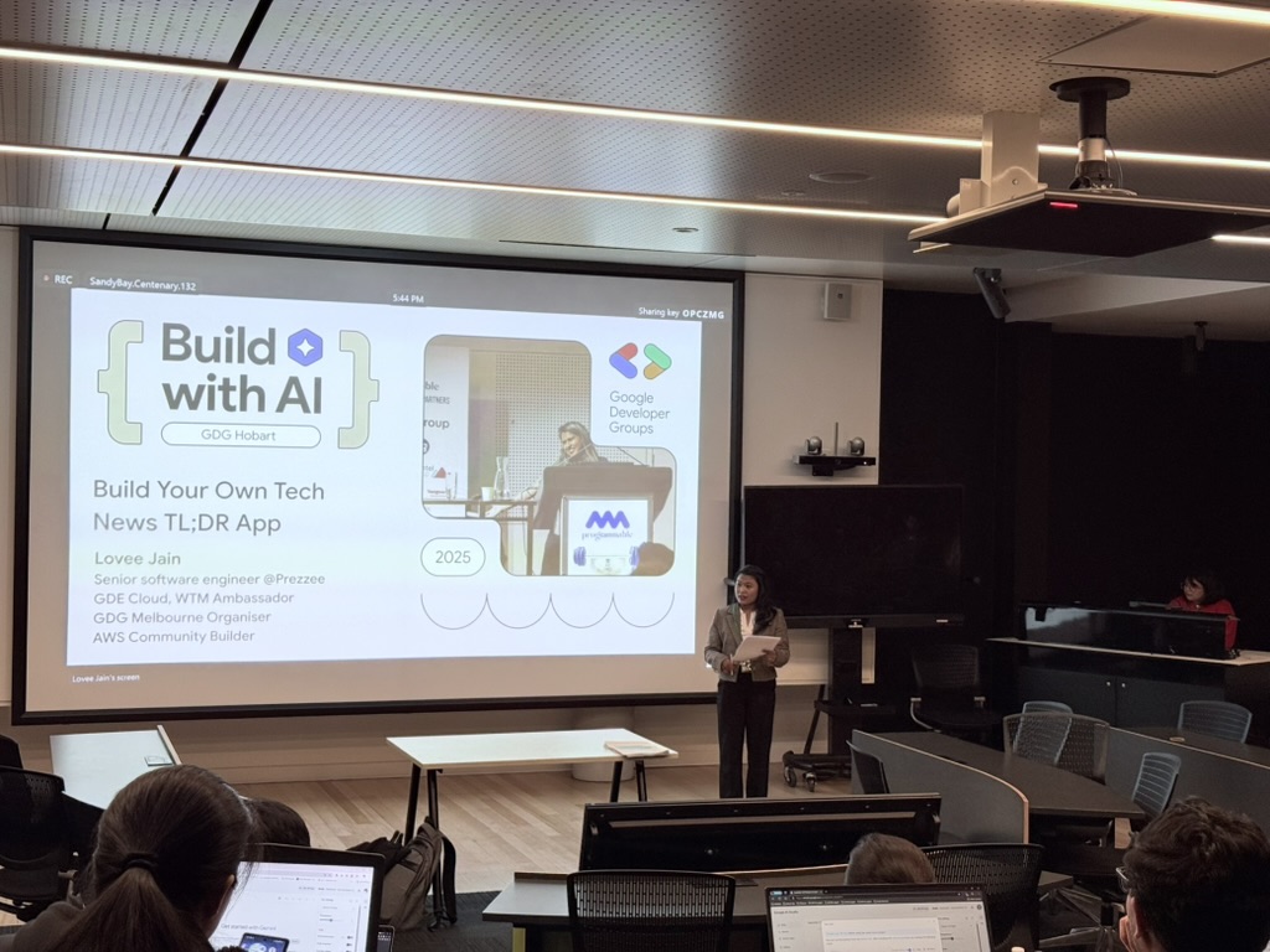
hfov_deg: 39.7
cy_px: 476
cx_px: 635
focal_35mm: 48
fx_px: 1761
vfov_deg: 30.3
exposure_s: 1/62
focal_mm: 6.76
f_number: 1.78
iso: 80
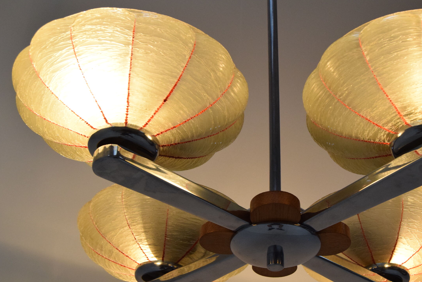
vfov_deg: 21.1
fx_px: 759
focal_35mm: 65
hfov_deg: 30.9
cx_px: 273
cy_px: 138
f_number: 6.3
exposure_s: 1/160
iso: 1600
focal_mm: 31
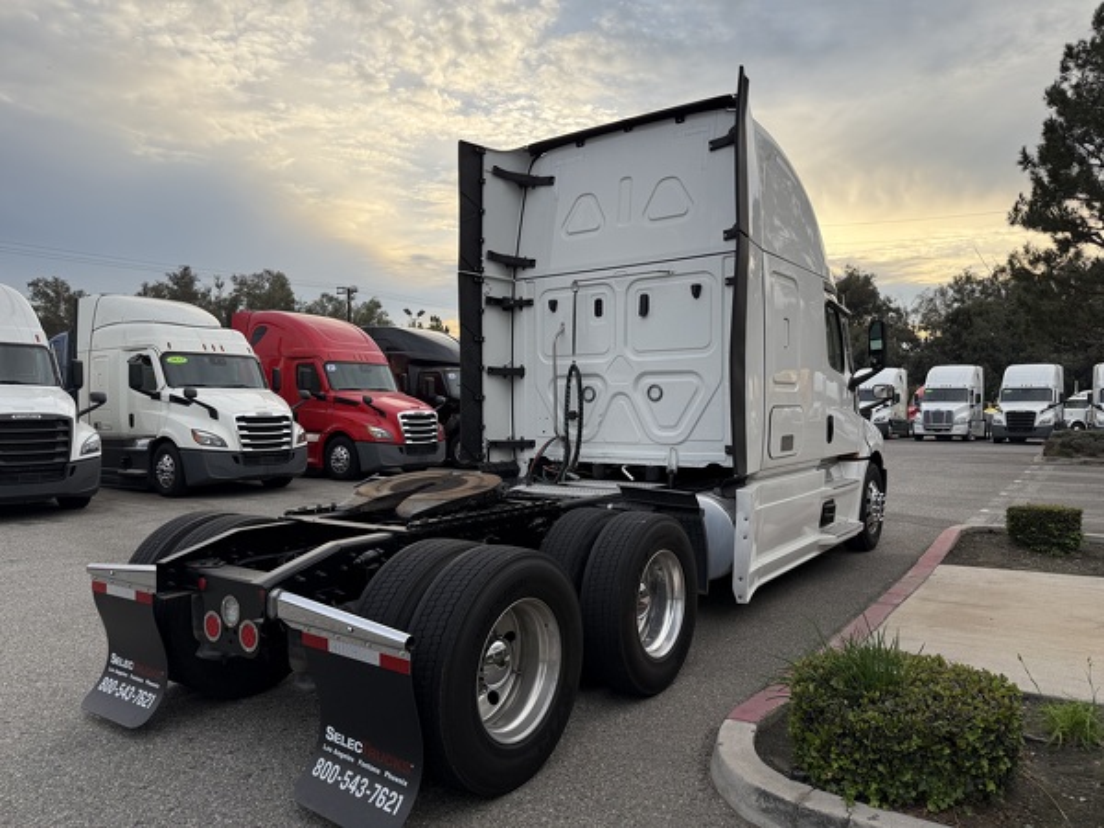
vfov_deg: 56.8
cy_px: 414
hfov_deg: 71.6
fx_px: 765
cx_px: 552
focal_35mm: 24
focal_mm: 6.76
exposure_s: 1/1493
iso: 100
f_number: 1.78
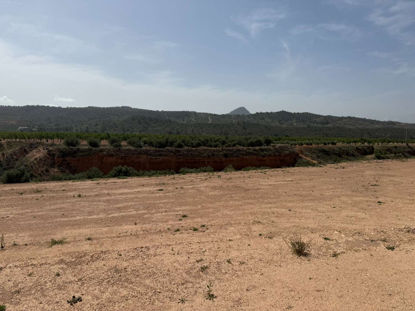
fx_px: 288
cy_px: 156
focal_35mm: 24
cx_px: 208
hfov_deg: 71.6
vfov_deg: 56.8
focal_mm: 6.76
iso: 80
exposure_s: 1/14286
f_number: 1.78
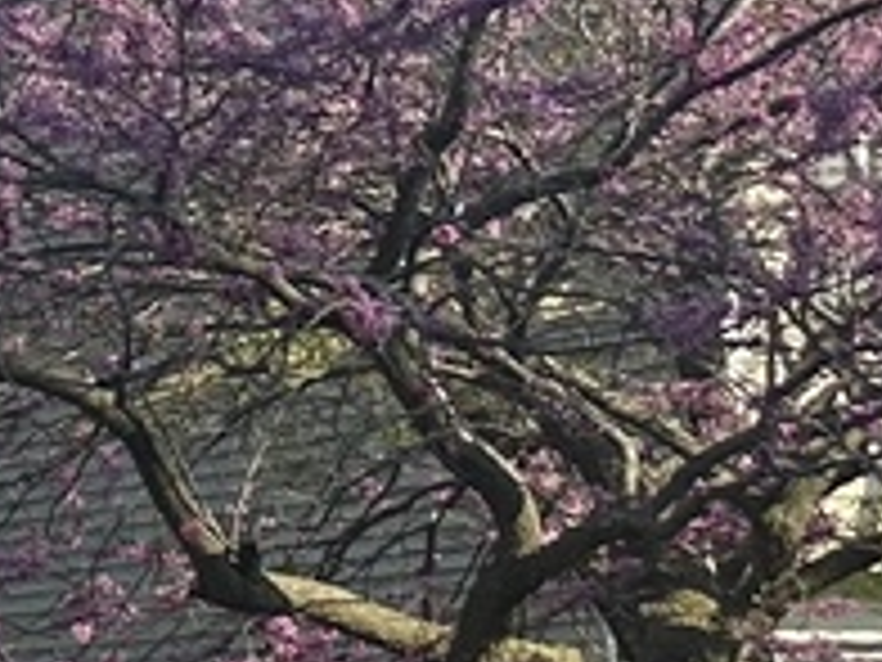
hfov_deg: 8.9
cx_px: -1868
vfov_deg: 8.4
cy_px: 608
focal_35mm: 176
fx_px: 4484
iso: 80
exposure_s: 1/3717
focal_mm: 6.86
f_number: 1.78
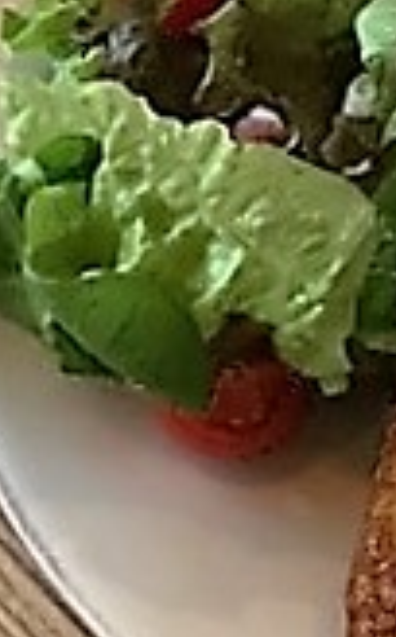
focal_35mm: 113
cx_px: 790
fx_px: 1958
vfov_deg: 18.2
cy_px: 72
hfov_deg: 10.6
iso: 50
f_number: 2.2
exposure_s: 1/30
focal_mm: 4.15
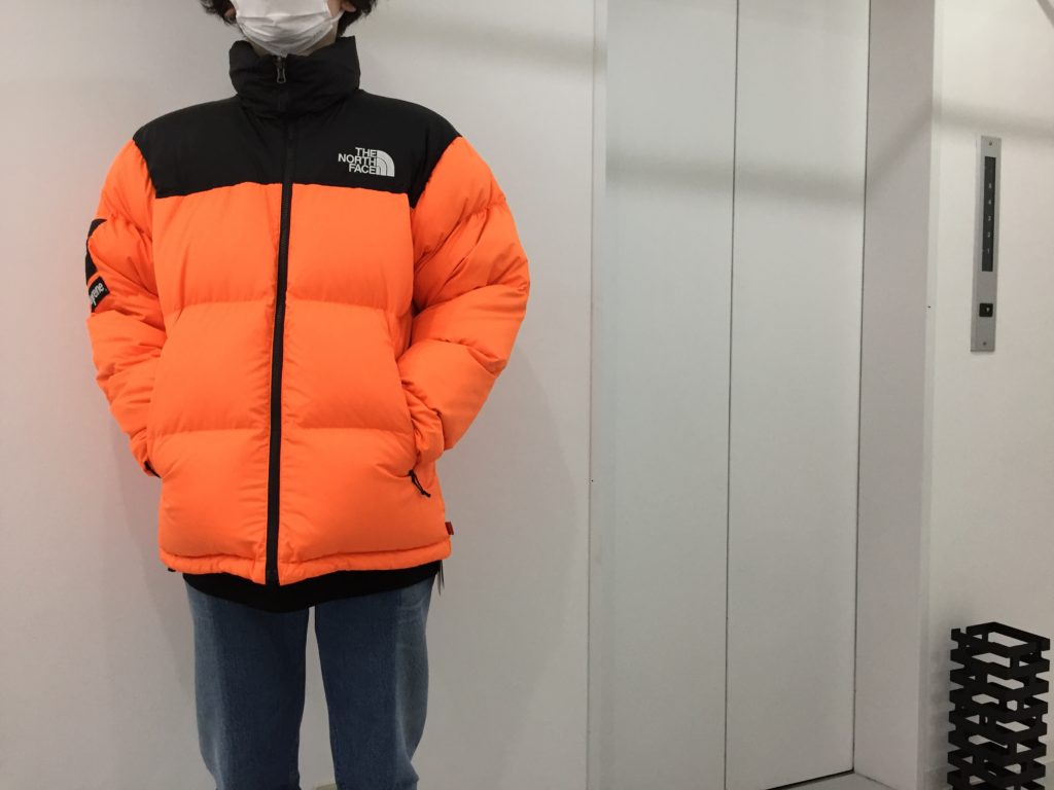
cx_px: 527
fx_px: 883
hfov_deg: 61.7
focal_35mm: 29
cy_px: 395
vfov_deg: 48.2
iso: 50
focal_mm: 4.15
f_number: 2.2
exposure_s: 1/30
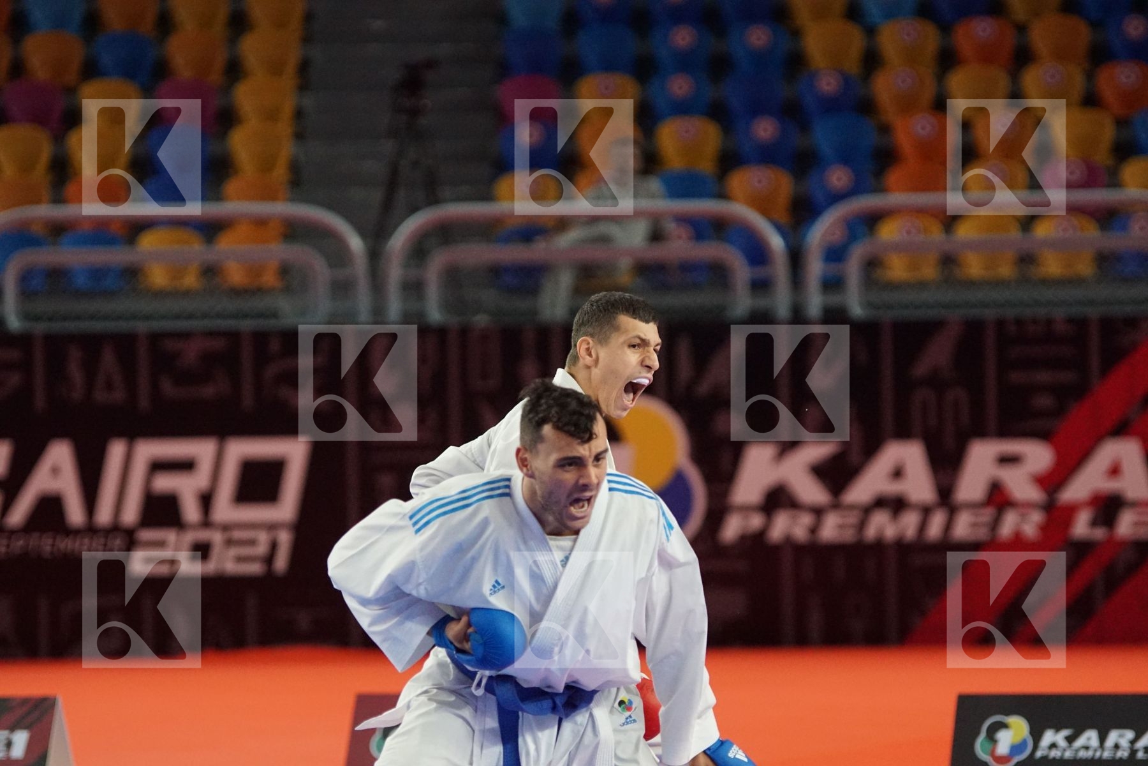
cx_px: 574
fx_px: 7174
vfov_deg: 6.1
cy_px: 383
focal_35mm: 225
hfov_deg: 9.1
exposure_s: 1/2000
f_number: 2.8
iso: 3200
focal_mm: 150
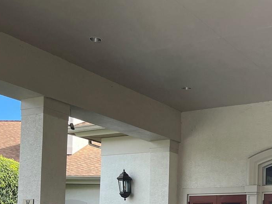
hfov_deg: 30.9
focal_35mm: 60
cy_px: 217
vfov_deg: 23.2
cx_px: 239
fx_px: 472
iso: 50
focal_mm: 5.1
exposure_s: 1/810
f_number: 1.6
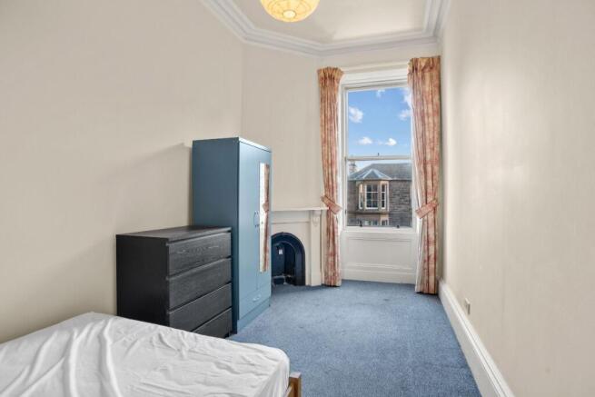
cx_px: 298
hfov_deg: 90.0
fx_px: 298
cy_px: 198
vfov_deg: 67.4
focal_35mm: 18
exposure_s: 1/4
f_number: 9
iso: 200
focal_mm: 18
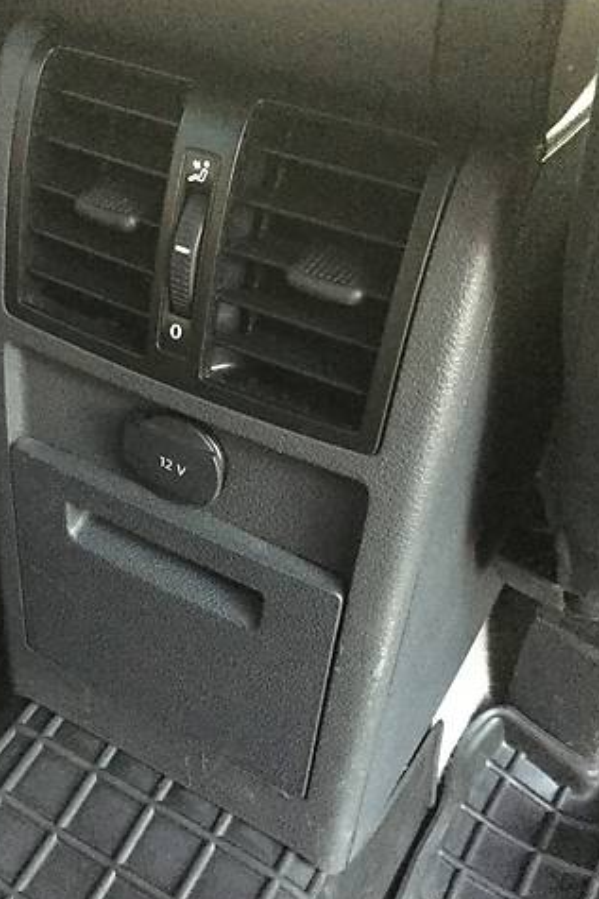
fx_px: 949
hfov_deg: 34.6
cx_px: 187
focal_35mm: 38
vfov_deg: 50.7
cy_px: 461
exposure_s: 1/17
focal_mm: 4.2
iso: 1600
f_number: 2.2
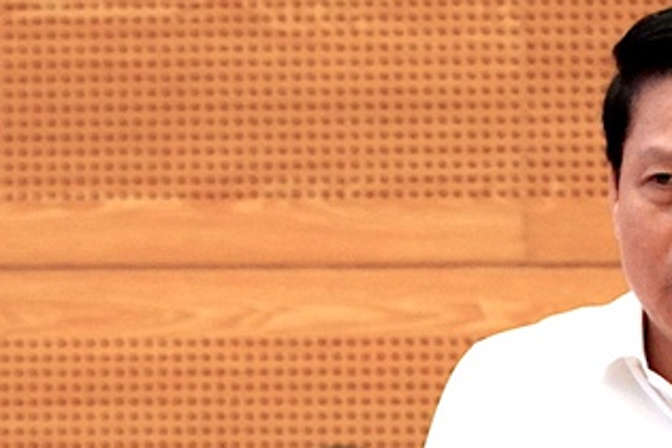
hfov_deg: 4.5
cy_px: 529
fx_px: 8613
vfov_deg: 3.0
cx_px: 474
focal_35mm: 461
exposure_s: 1/160
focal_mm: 105
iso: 4000
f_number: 7.1
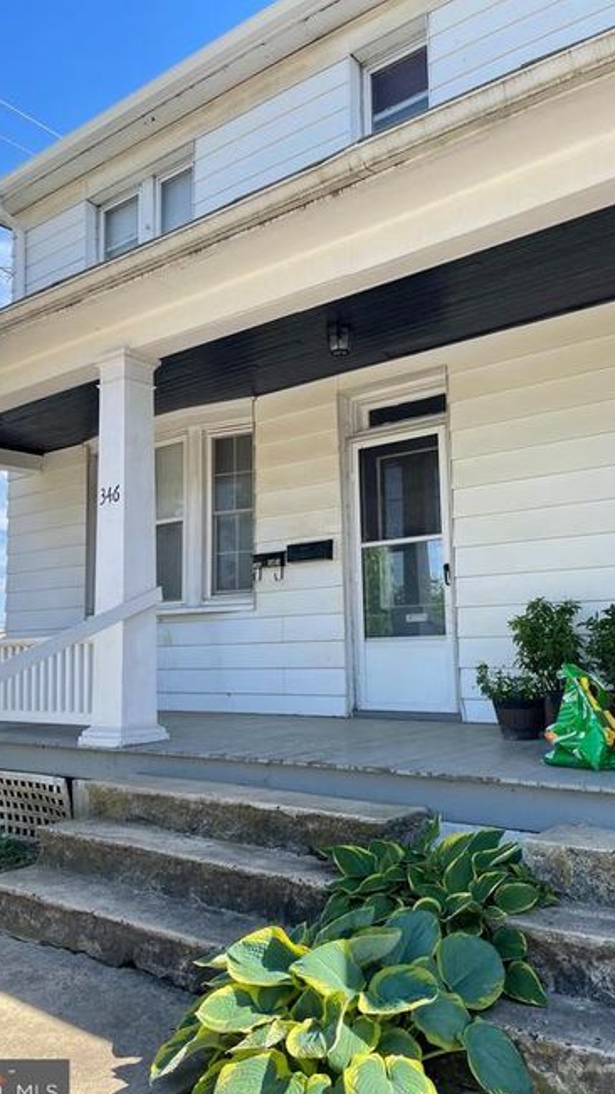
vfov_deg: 66.1
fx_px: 841
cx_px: 308
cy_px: 559
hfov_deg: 40.2
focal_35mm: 29
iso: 32
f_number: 1.6
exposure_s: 1/1011
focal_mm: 5.1
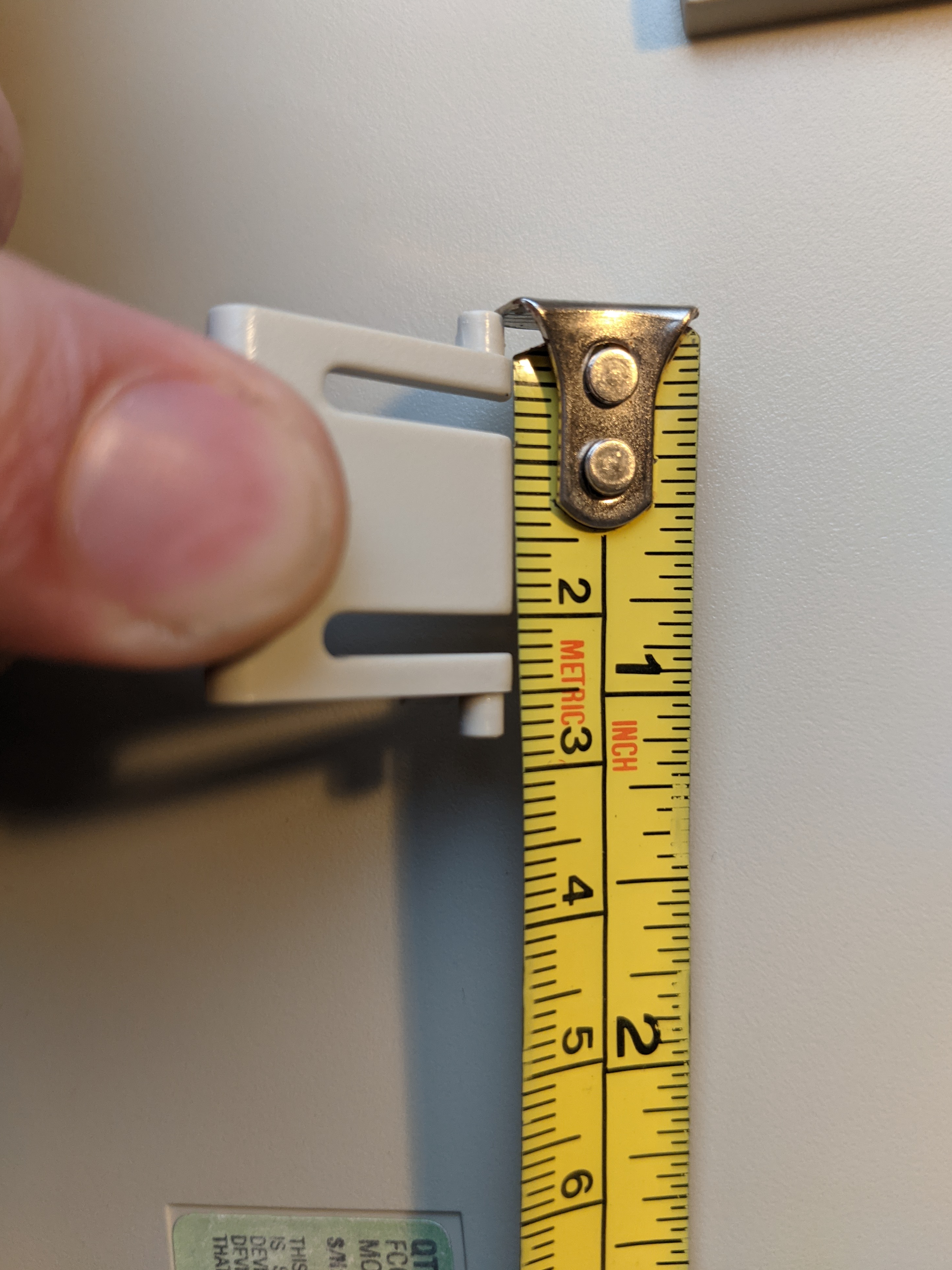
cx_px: 486
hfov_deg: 49.7
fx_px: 1027
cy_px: 622
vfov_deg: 63.4
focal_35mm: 28
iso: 216
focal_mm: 4.44
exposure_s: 1/125
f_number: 1.8
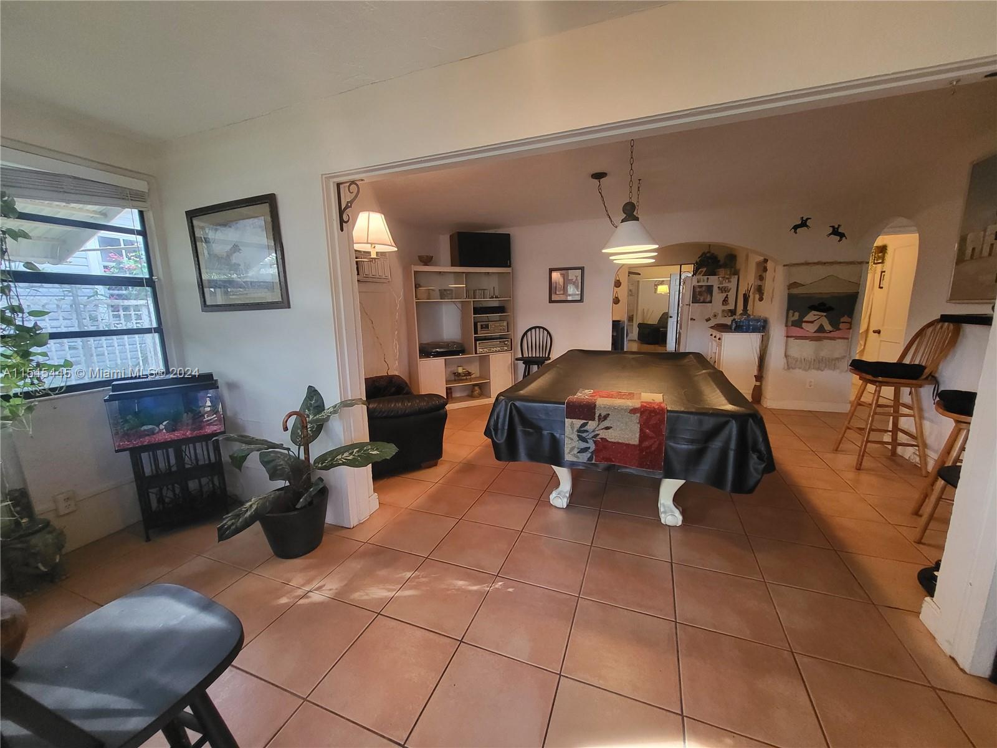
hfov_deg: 106.2
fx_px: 374
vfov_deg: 89.9
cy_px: 374
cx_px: 498
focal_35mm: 13
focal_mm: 1.74
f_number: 2.2
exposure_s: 1/60
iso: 320
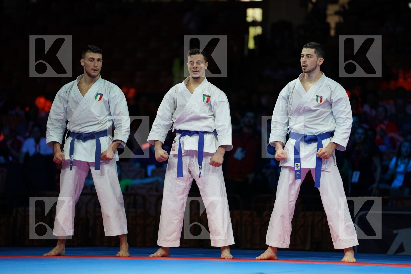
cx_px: 206
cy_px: 137
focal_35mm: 186
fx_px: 2123
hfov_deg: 11.1
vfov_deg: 7.4
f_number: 2.8
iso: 640
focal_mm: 186
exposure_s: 1/500
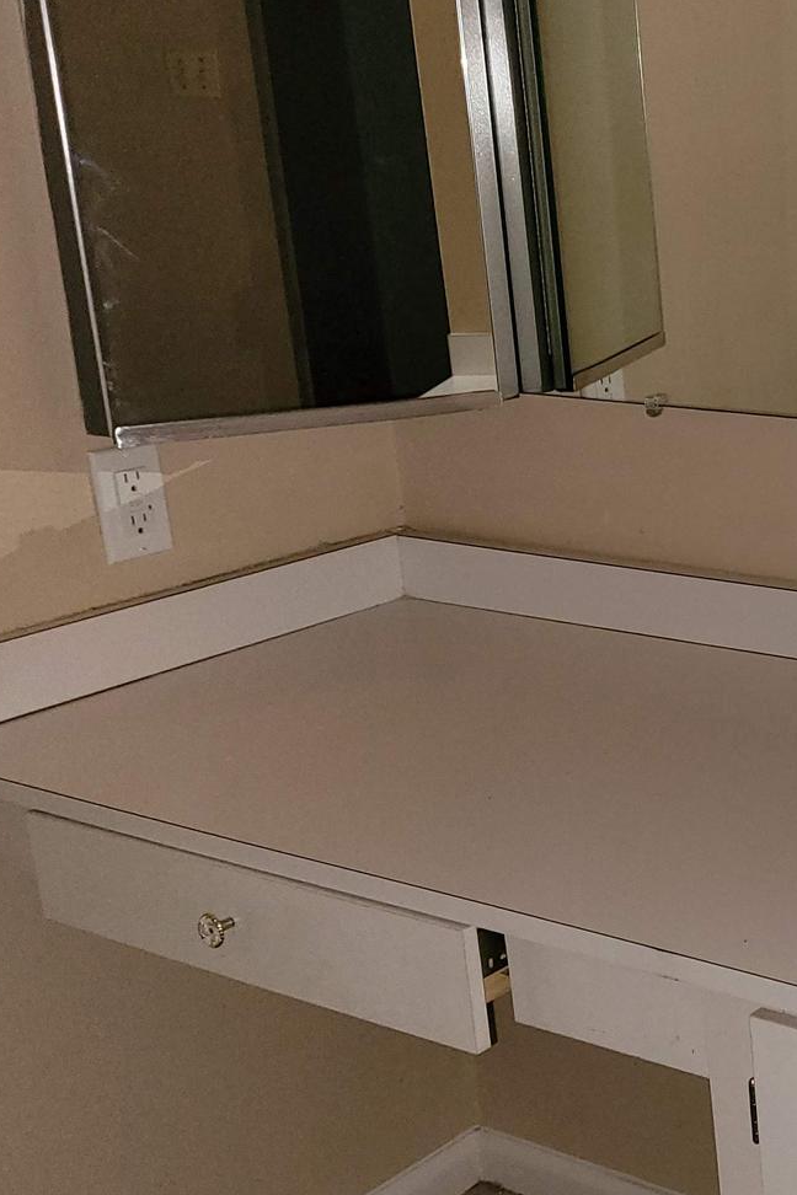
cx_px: 1144
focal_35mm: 57
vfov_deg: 35.1
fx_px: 1893
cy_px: 585
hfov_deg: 20.8
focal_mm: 5.4
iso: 125
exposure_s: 1/21
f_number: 1.8
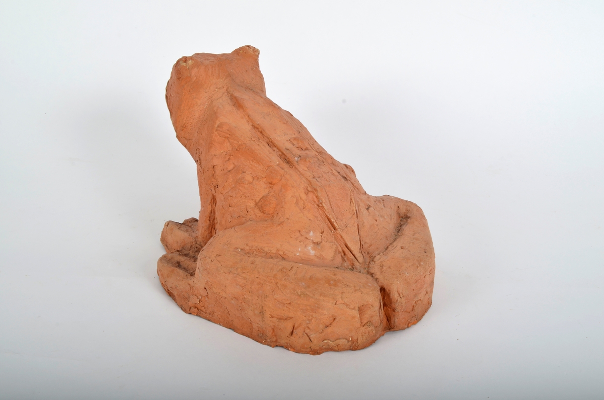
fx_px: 603
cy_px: 200
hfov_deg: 53.2
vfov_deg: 36.7
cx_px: 302
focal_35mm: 36
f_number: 14
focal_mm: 24
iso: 100
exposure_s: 1/200
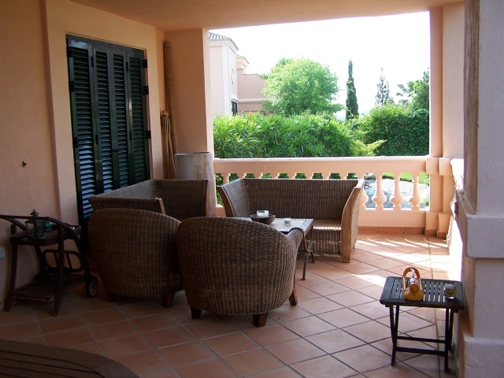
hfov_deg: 49.0
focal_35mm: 38
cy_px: 189
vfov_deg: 37.7
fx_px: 553
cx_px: 252
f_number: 2.8
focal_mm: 6.3
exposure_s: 1/250
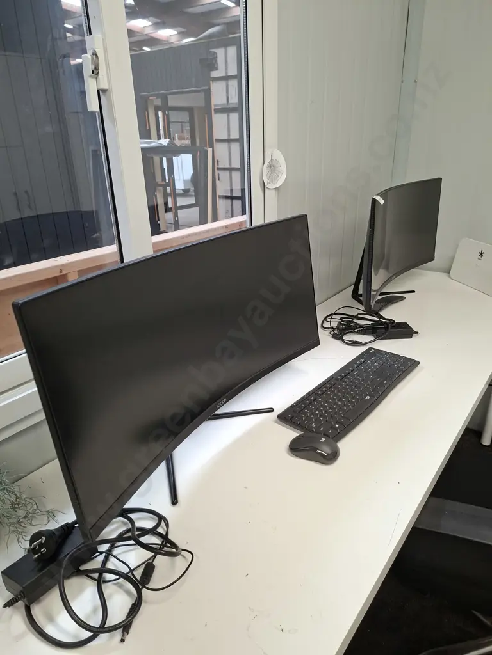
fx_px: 436
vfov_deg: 73.9
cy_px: 328
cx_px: 246
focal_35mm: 23
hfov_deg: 58.9
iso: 125
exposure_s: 1/100
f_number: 1.8
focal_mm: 5.54
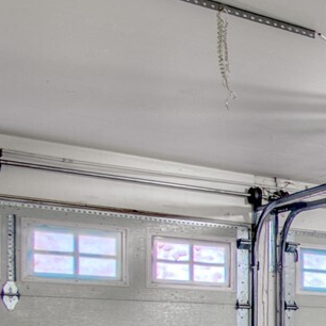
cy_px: 424
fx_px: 788
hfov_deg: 14.5
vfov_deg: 21.2
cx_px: 797
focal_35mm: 74
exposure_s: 1
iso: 200
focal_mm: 8
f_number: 6.3
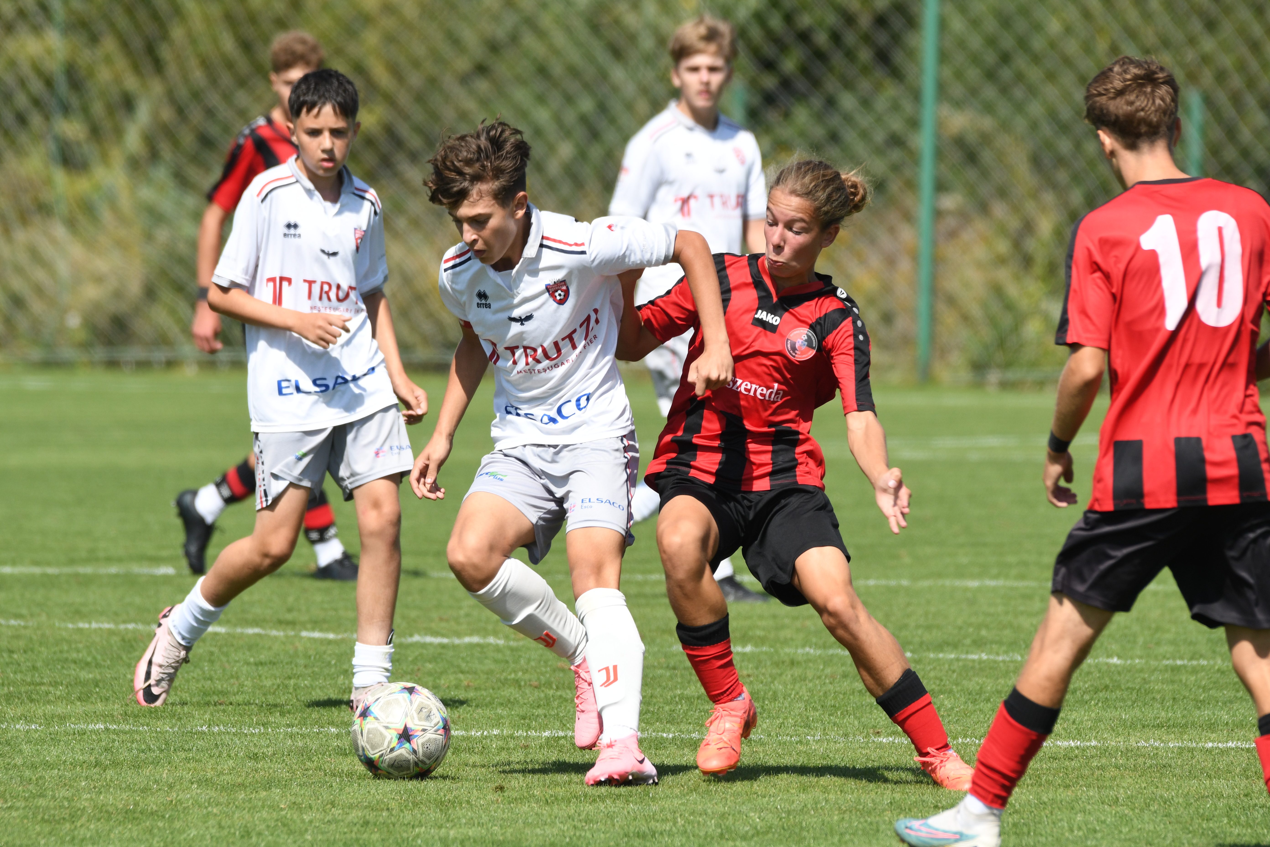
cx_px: 635
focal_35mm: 660
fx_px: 23282
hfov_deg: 3.1
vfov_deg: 2.1
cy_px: 424
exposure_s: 1/1000
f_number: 8
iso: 400
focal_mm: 440
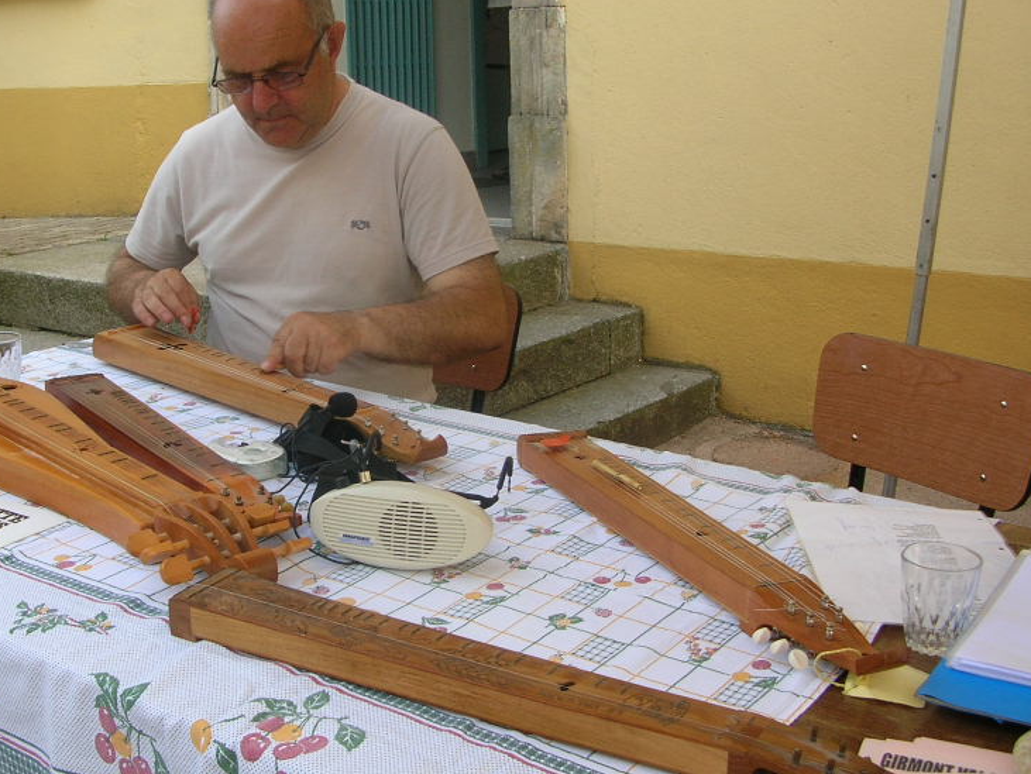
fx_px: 1460
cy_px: 368
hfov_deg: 38.7
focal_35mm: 49
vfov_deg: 29.7
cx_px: 410
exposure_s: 1/132
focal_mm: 5.8
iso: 50
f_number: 2.8
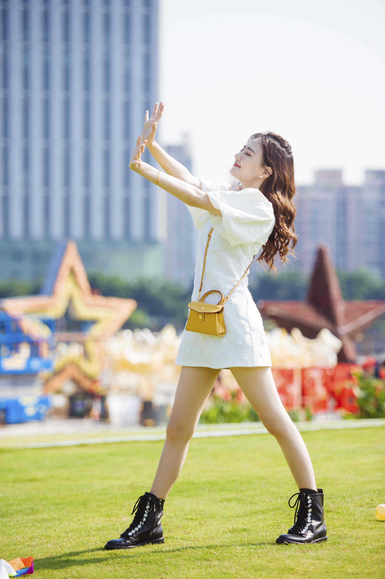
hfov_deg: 10.1
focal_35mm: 135
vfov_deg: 15.2
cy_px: 290
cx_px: 192
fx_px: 2168
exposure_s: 1/2000
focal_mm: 135
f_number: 2.8
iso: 160
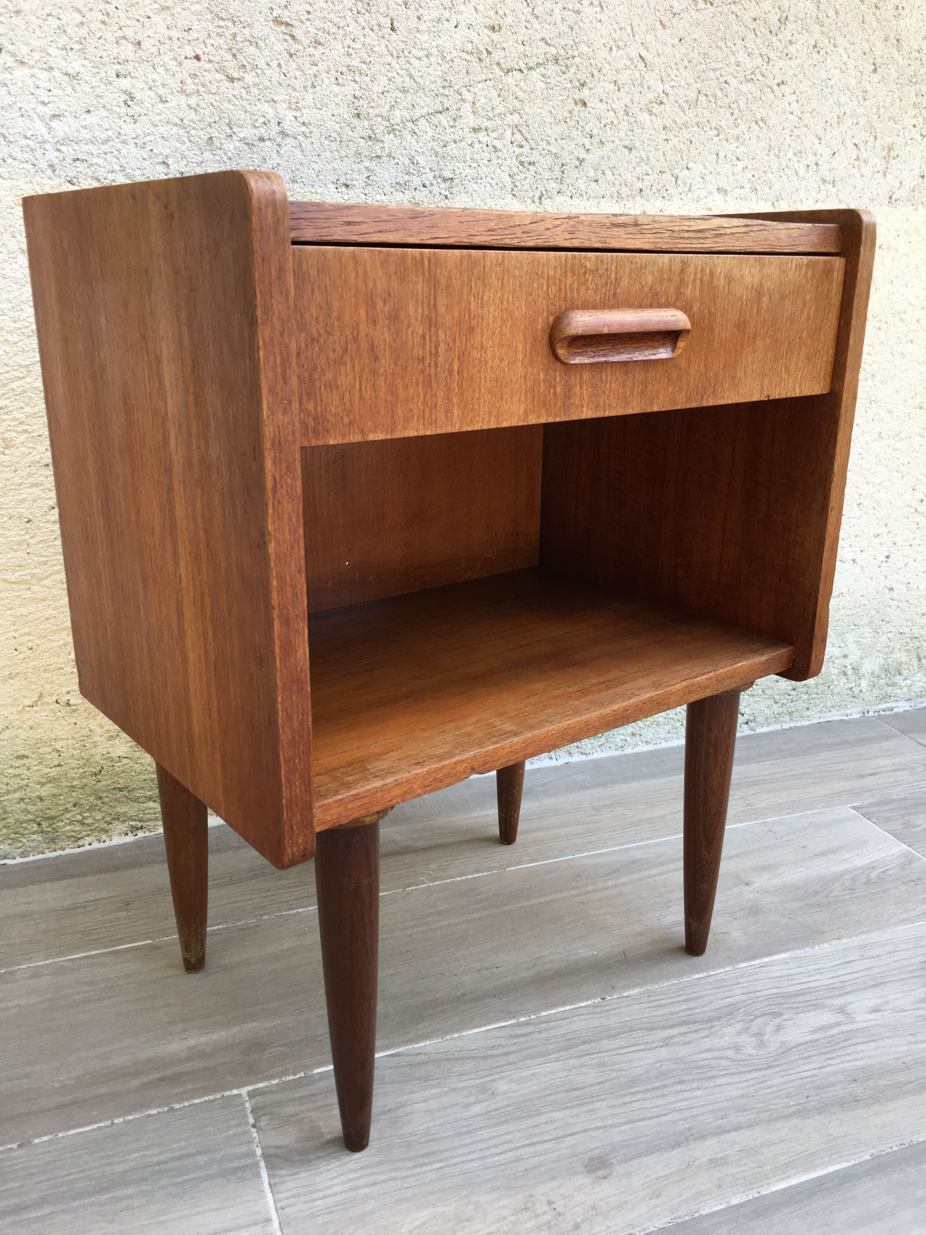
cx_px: 463
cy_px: 618
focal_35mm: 29
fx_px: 1034
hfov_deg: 48.2
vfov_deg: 61.7
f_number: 2.2
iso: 40
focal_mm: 4.15
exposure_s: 1/100
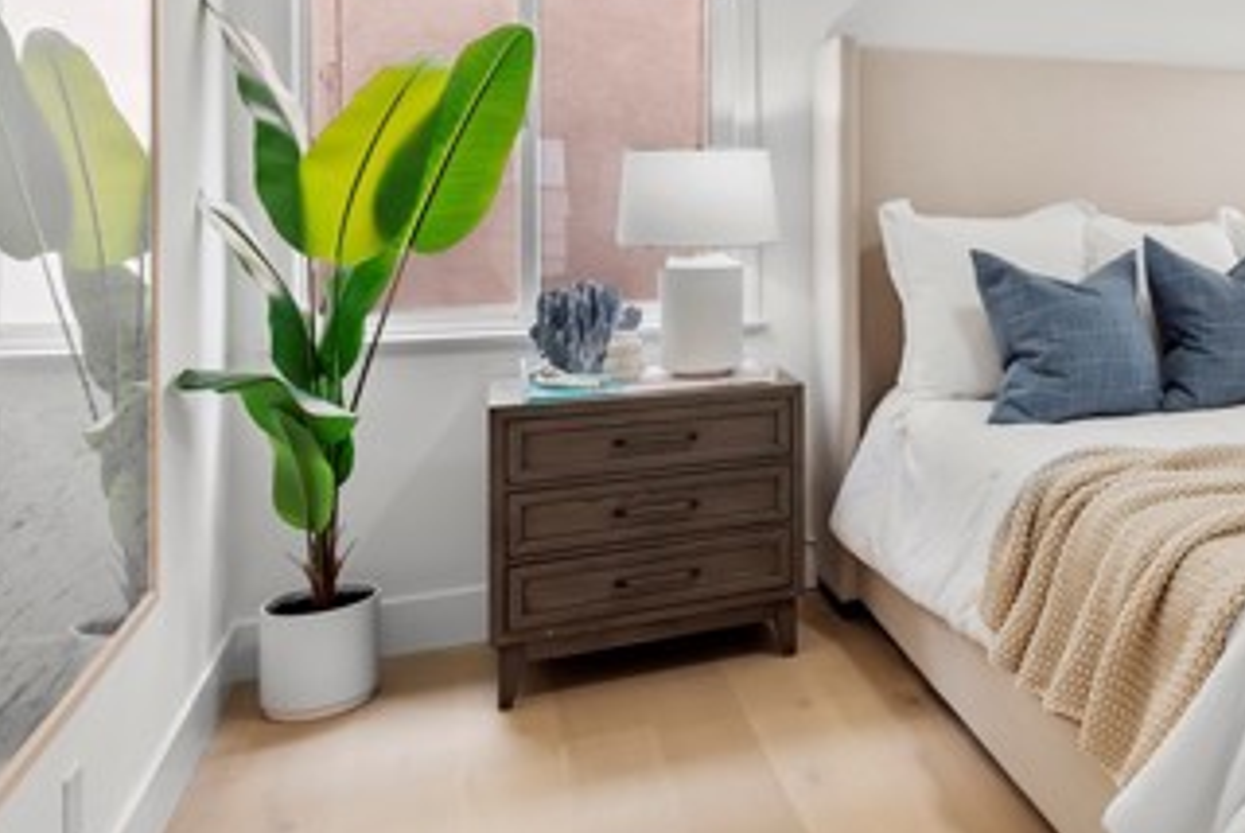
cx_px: 1163
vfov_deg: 37.4
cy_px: 154
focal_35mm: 34
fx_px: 1177
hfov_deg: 48.6
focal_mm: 17
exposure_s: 1/20
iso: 800
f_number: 9
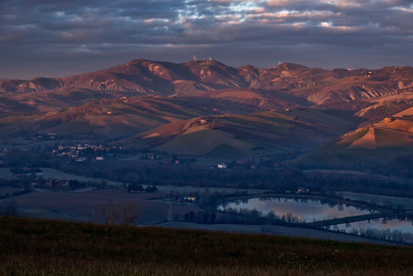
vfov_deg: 18.2
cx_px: 206
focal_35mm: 75
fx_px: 861
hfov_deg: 27.0
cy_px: 138
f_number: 8
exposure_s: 1/320
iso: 250
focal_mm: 50
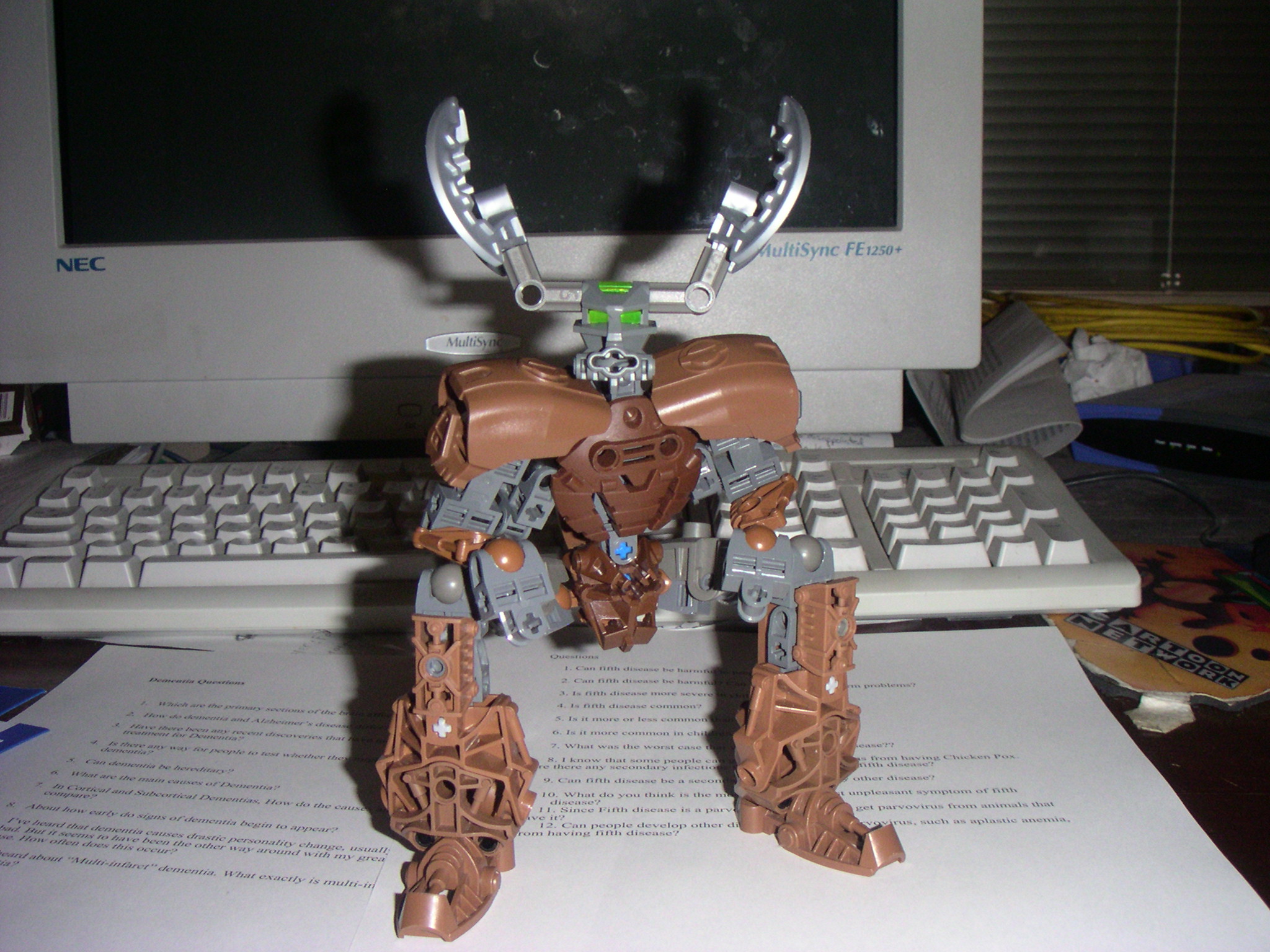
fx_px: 1394
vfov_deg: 37.7
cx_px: 635
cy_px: 476
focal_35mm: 38
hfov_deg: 49.0
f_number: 6.6
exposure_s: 1/50
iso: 160
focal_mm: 6
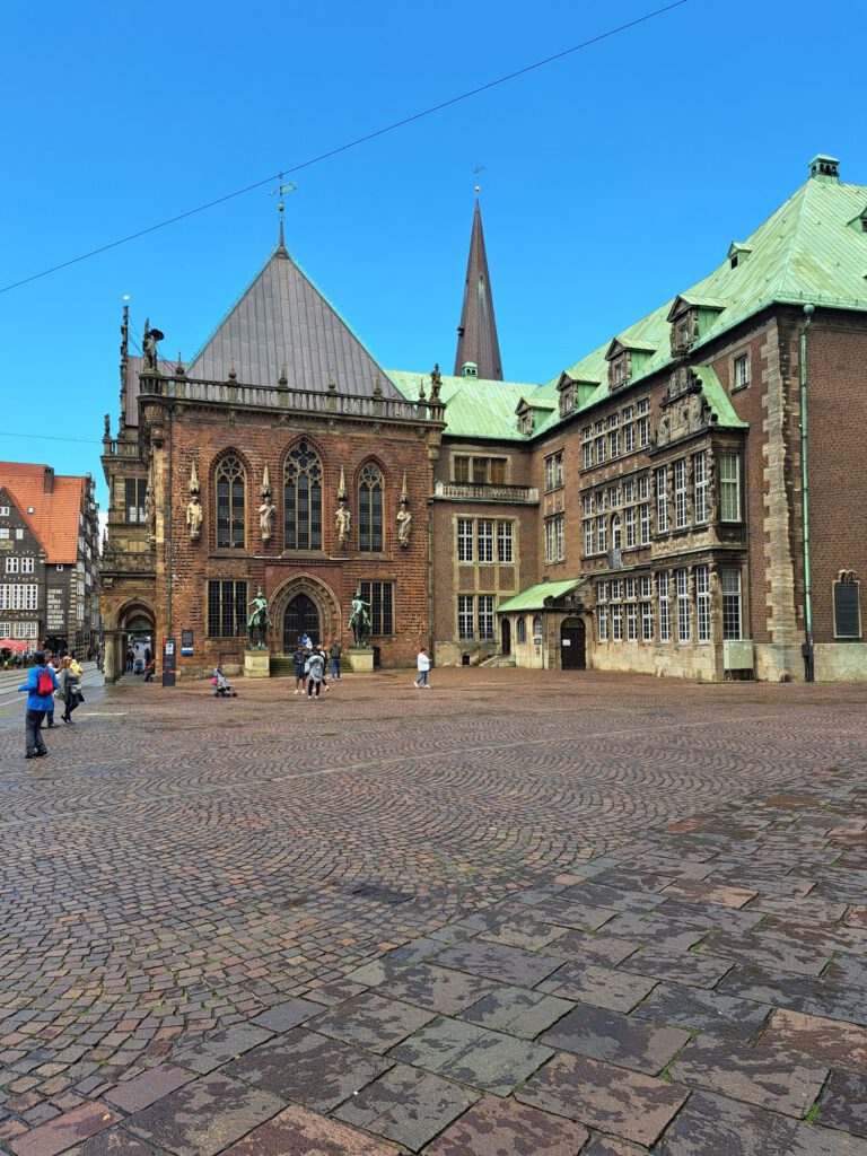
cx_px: 434
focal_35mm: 24
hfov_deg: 56.8
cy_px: 578
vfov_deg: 71.6
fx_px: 801
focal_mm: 5.23
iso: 50
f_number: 1.8
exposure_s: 1/565
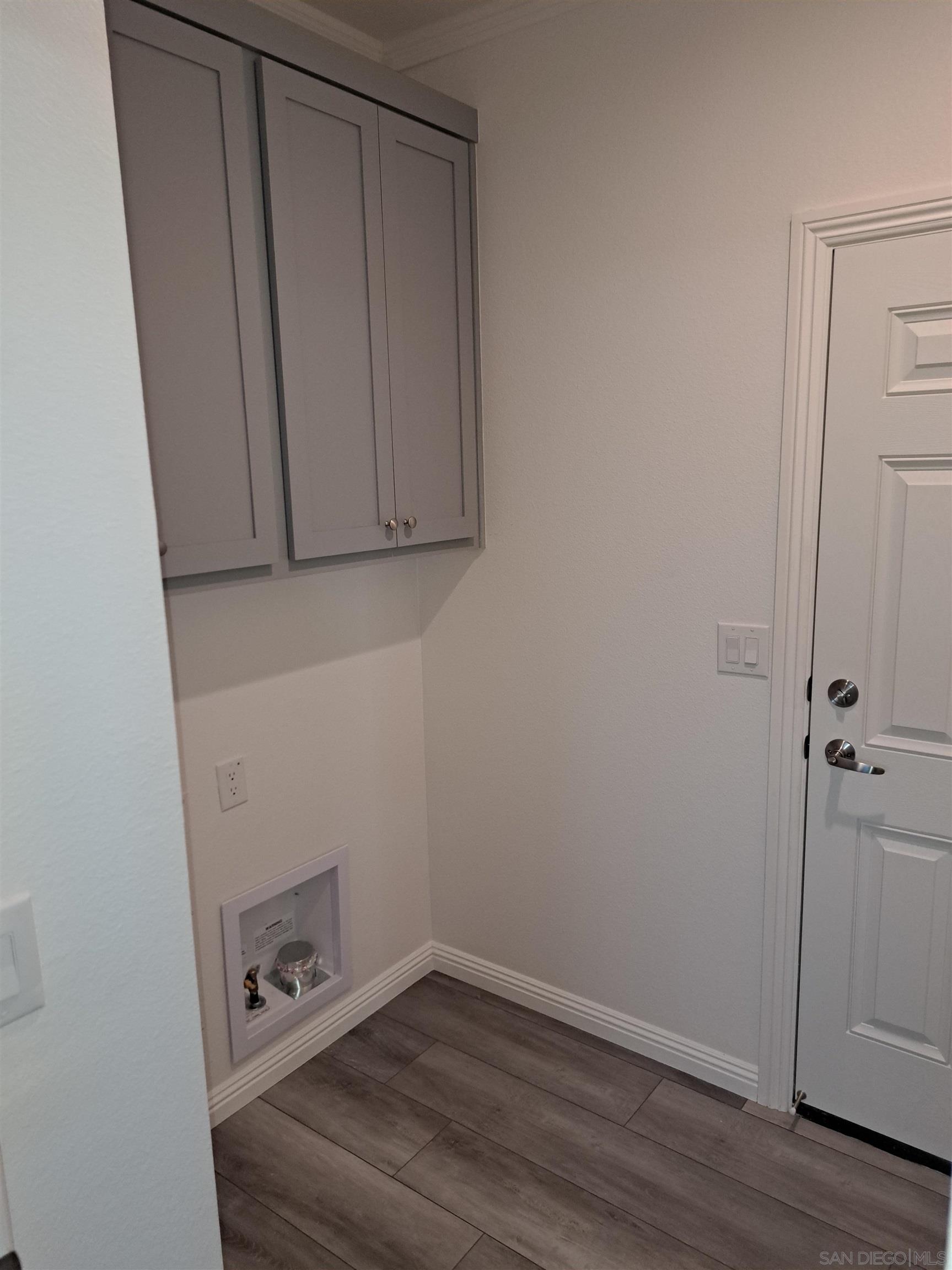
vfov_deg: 71.6
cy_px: 635
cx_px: 476
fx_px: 880
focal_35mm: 24
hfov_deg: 56.8
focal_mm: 5.23
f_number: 1.8
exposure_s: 1/60
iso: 250
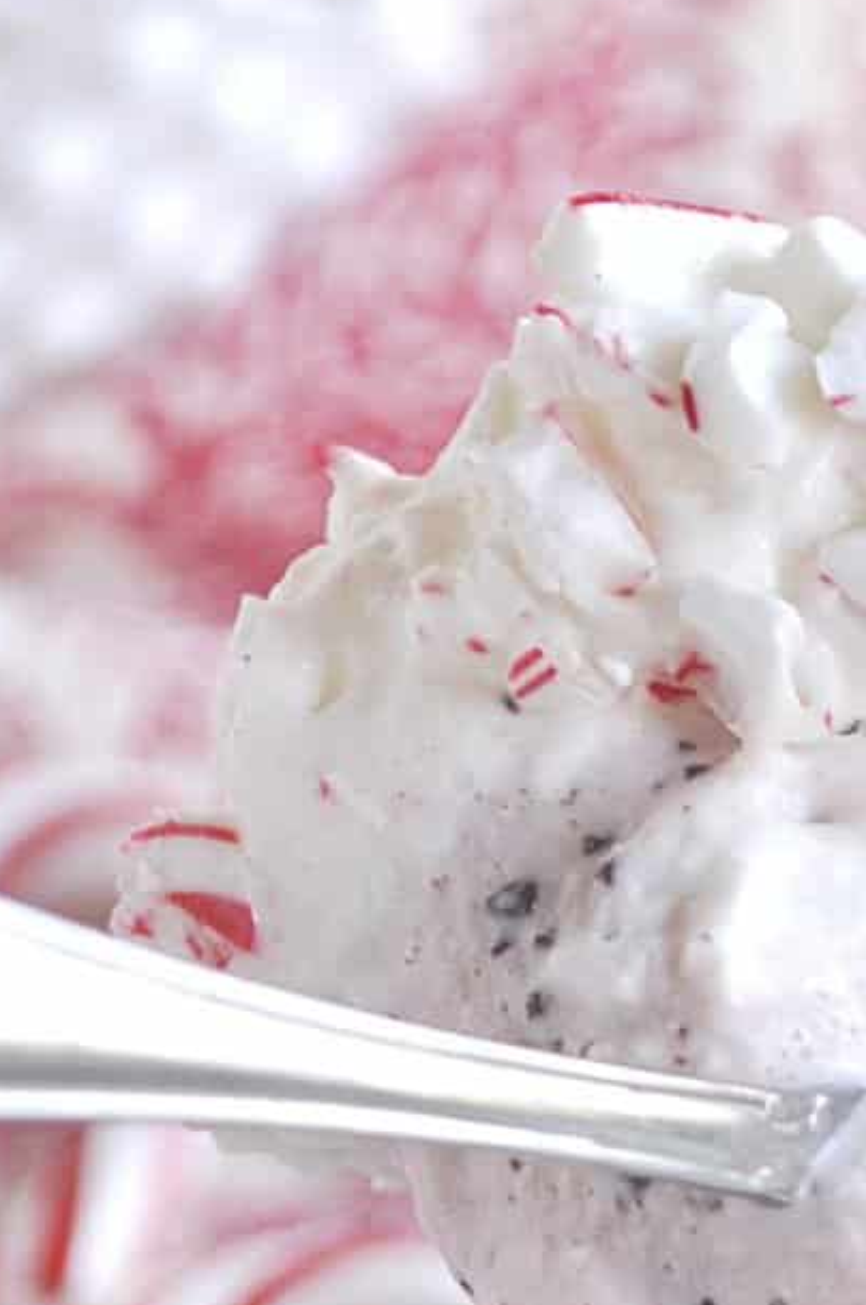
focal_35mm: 178
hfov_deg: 7.6
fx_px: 6444
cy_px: 1490
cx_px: 1228
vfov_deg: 11.4
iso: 640
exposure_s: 1/125
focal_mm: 40
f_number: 4.5
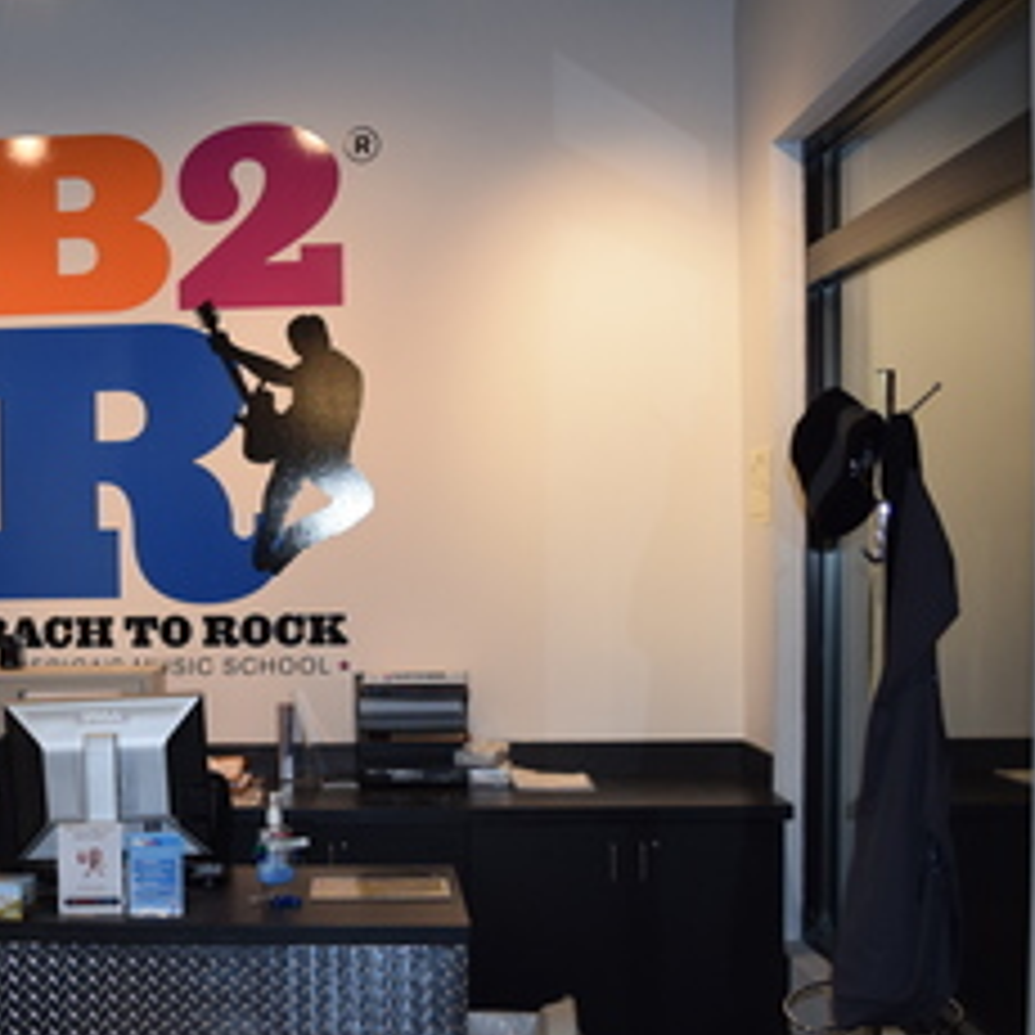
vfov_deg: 30.9
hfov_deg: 29.9
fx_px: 1861
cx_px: 128
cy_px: 659
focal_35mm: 55
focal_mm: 22
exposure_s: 1/100
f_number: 5
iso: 800
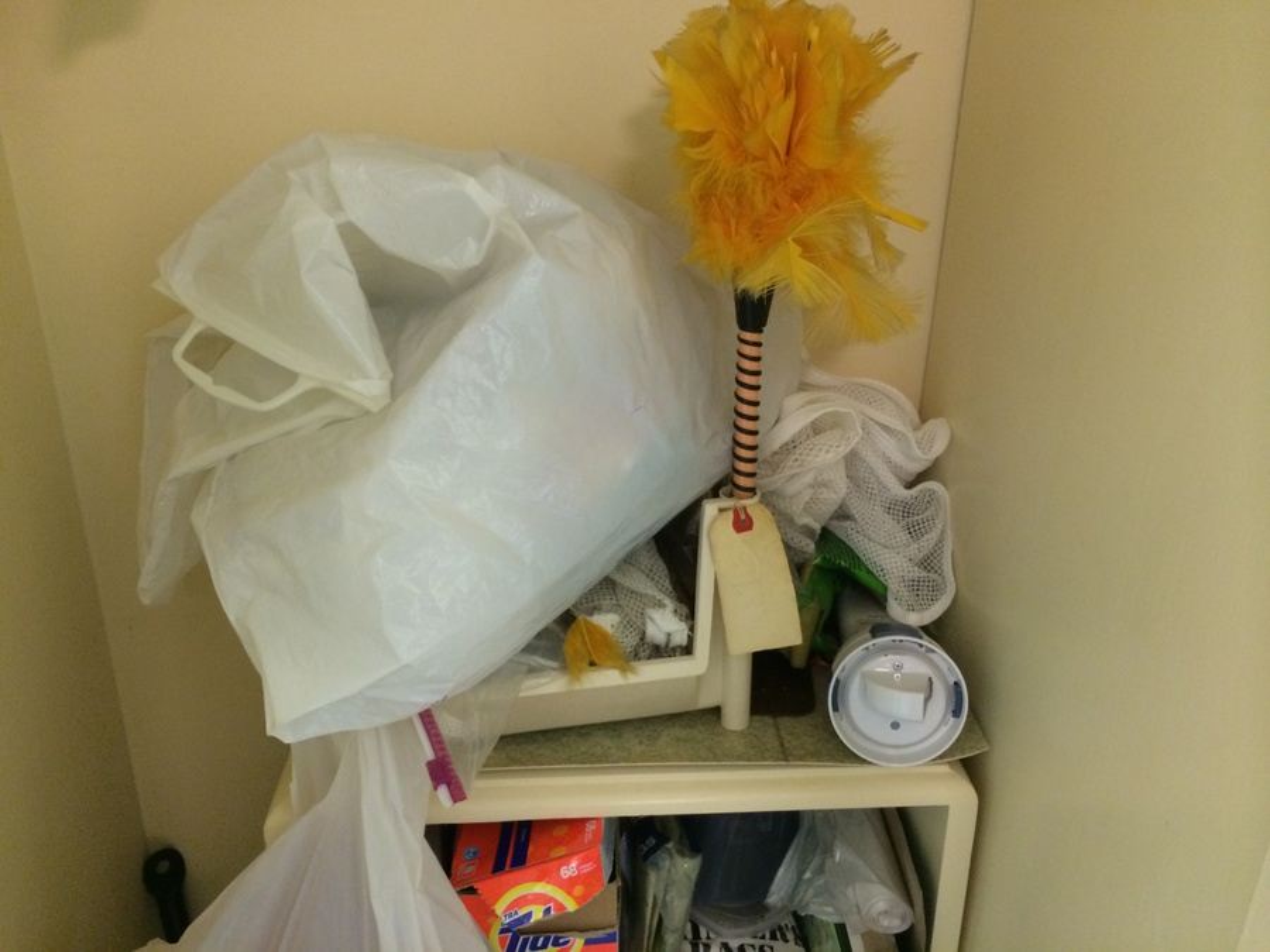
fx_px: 1101
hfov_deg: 60.0
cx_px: 635
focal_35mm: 30
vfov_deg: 46.8
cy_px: 476
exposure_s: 1/24
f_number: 2.2
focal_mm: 4.12
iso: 320
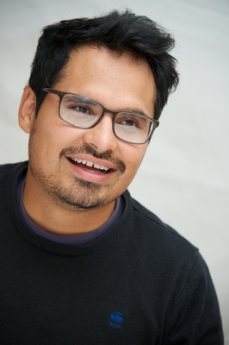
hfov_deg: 6.5
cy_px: 172
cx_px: 114
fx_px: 2007
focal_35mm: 210
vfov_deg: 9.8
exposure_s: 1/60
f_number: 5.6
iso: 1000
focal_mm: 210
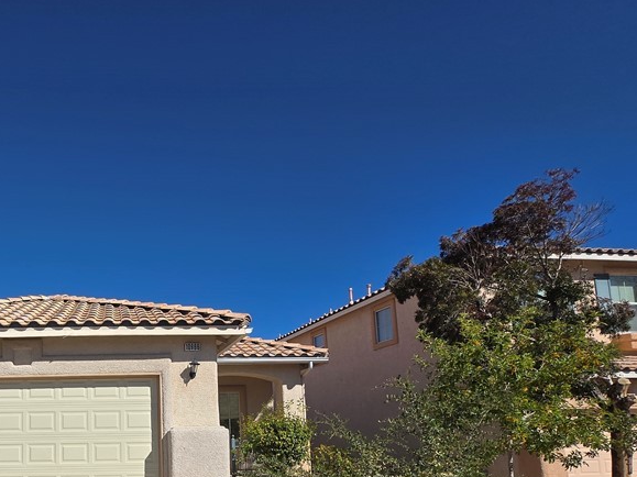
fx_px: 423
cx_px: 116
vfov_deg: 54.7
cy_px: 384
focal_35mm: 23
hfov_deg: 66.2
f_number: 2.2
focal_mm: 1.7
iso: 25
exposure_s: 1/2271
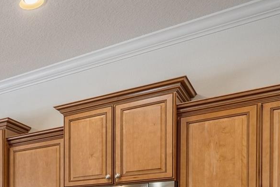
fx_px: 381
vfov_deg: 23.9
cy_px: 249
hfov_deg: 31.6
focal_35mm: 49
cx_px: -79
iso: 320
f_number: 8
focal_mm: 18
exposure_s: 1/2
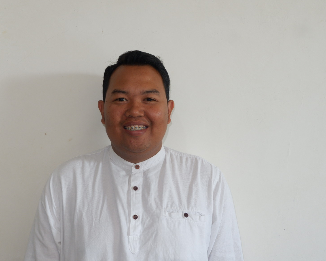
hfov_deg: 38.7
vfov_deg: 31.5
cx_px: 135
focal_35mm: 48
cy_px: 130
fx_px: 463
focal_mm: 28.2
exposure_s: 1/60
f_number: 4.5
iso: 640
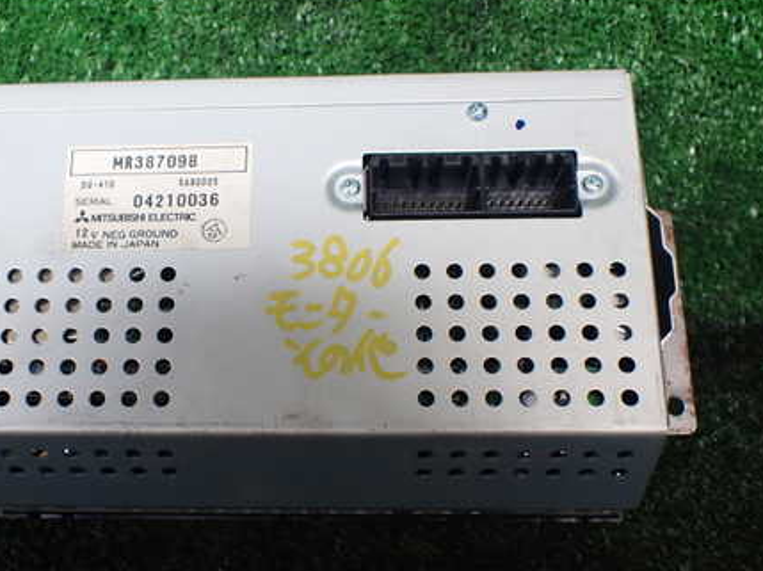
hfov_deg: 44.5
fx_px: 925
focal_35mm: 42
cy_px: 288
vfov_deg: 34.3
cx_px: 297
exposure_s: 1/125
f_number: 2.3
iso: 125
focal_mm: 5.4
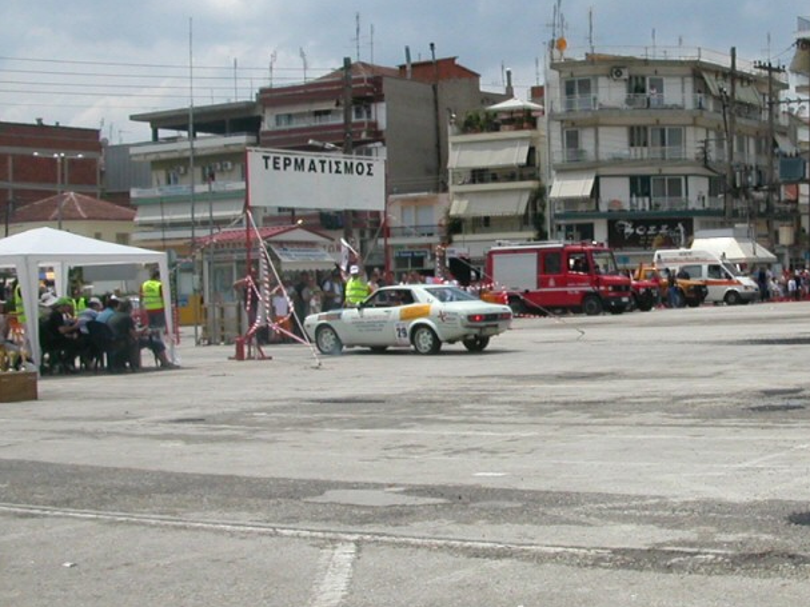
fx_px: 912
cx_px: 395
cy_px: 291
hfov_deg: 47.9
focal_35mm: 39
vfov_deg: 36.8
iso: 100
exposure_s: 1/1216
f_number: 4.5
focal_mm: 5.6
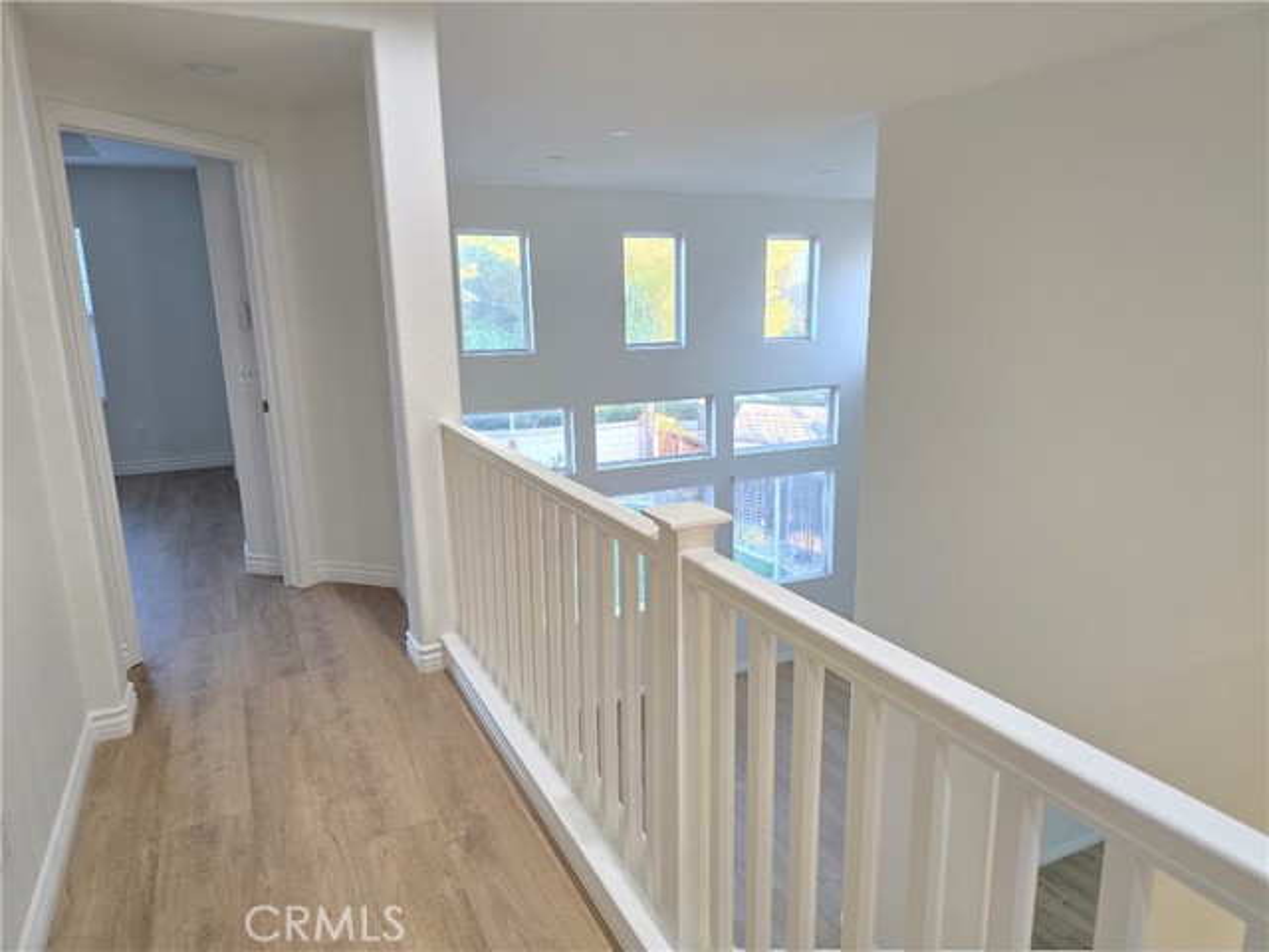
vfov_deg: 58.9
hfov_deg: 73.9
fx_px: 843
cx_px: 634
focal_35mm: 23
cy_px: 476
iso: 250
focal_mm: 6.3
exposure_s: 1/120
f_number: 1.7
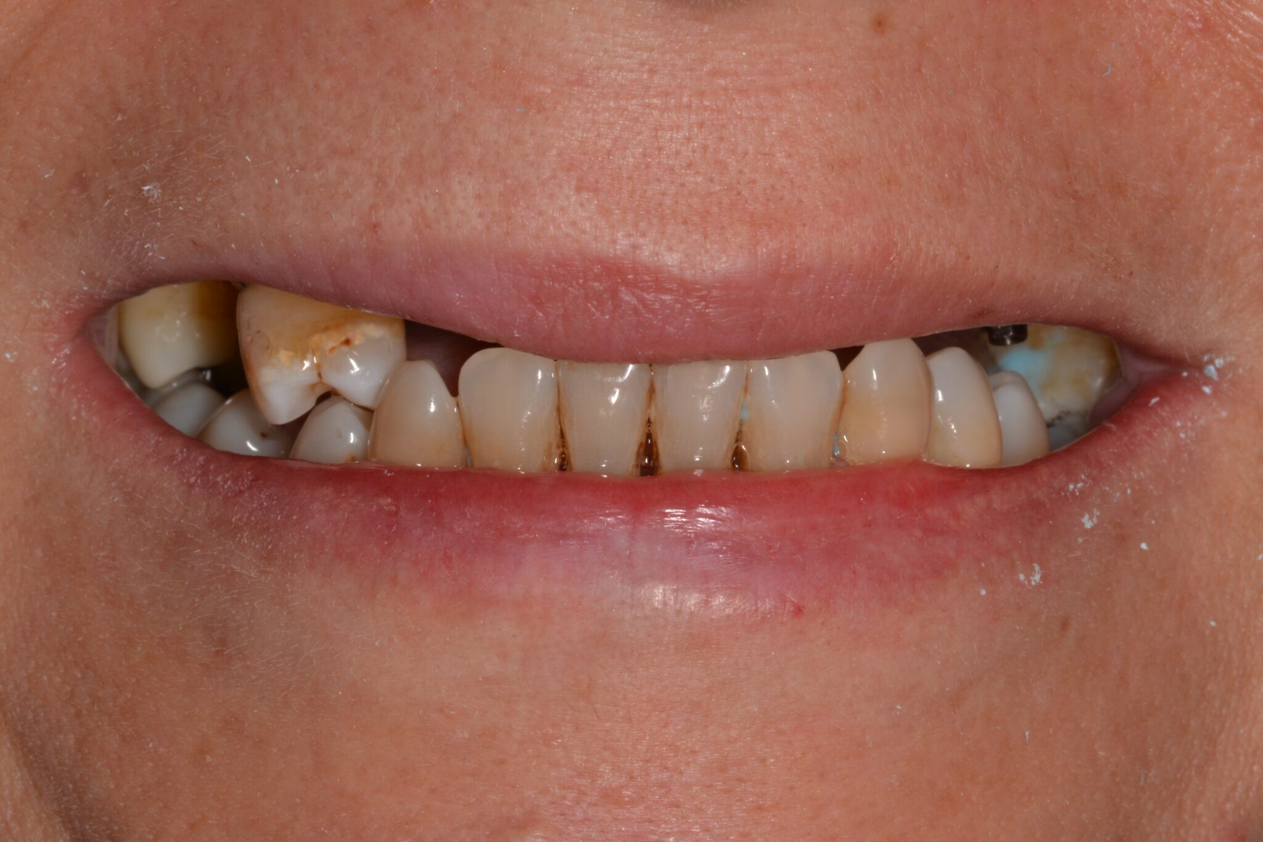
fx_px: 4736
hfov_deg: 15.2
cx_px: 632
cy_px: 421
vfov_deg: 10.2
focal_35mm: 135
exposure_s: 1/200
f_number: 32
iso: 160
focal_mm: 90
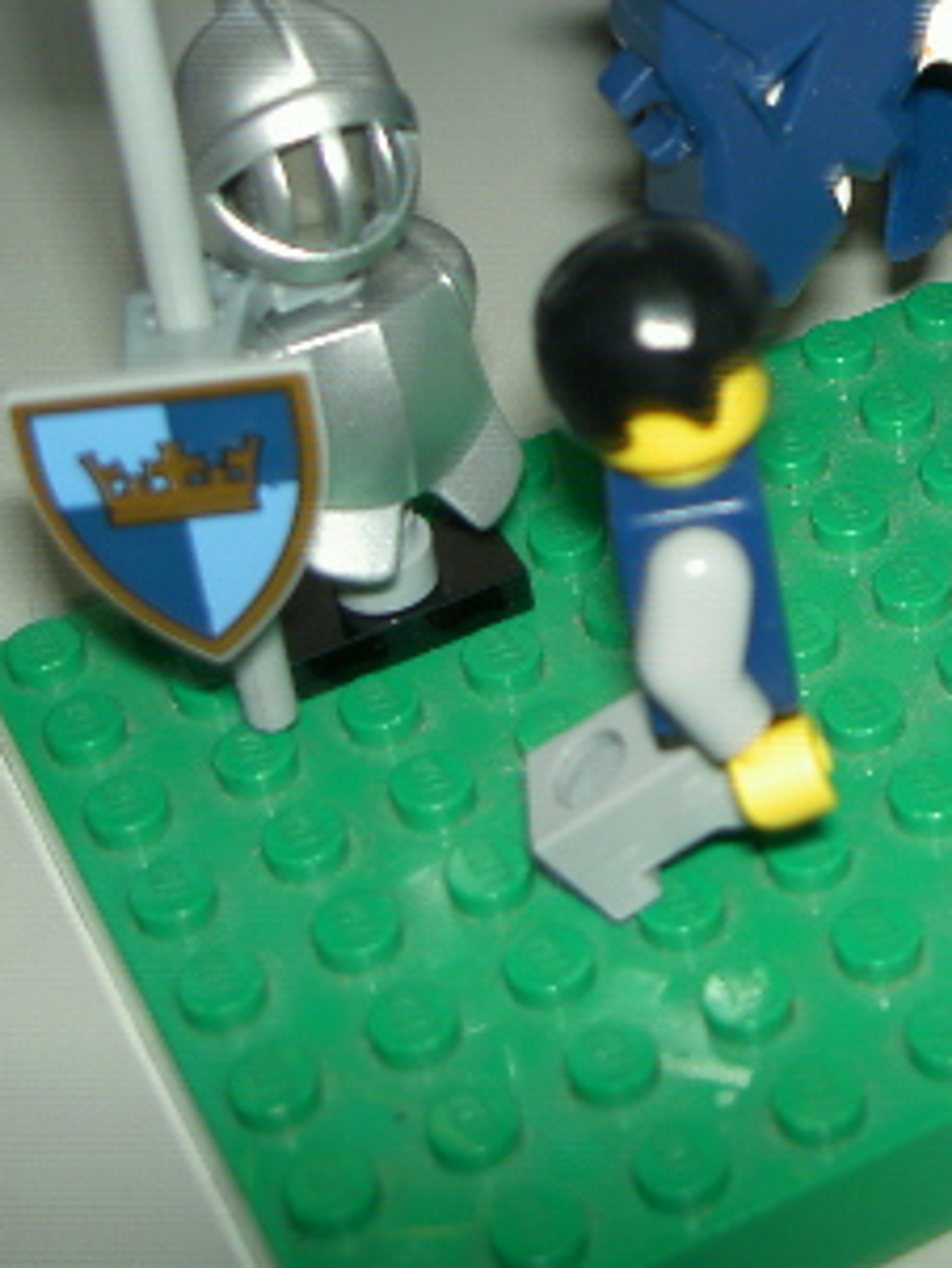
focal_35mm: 83
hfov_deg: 17.4
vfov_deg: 23.3
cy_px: 337
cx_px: 956
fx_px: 3041
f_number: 2.8
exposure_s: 1/60
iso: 50
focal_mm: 8
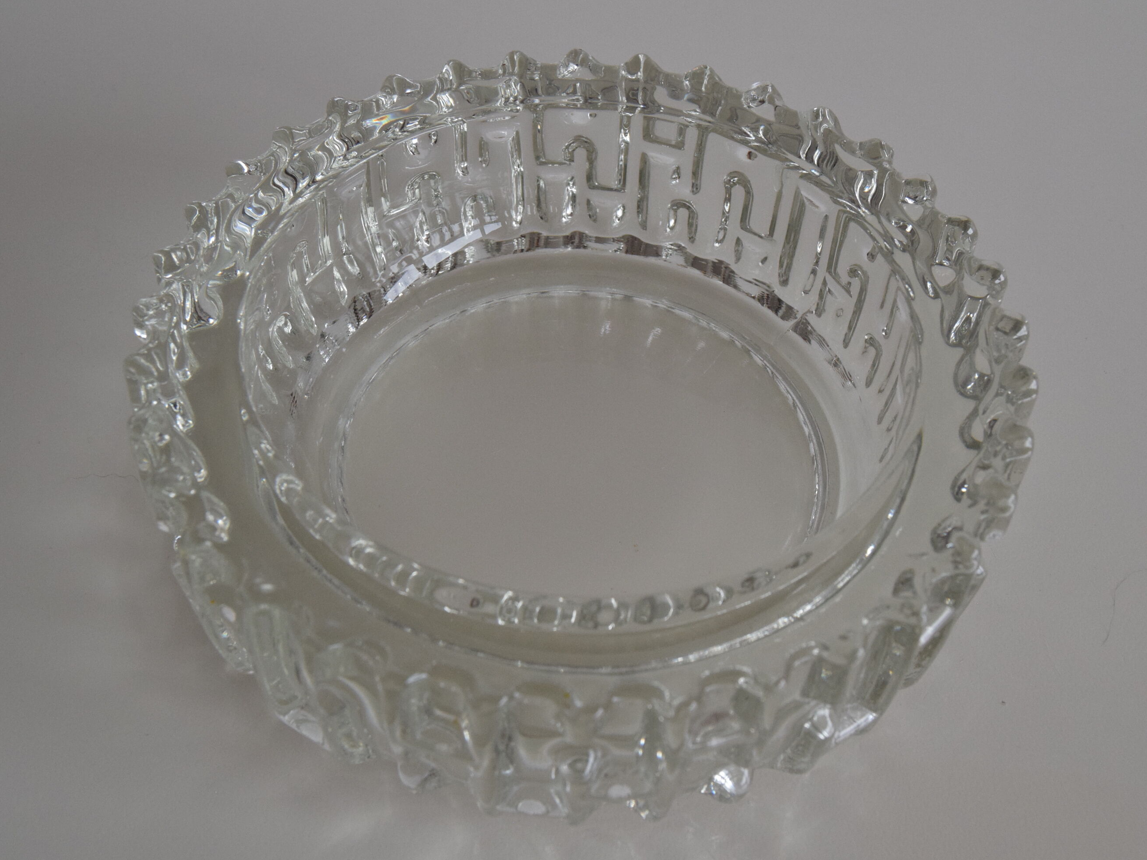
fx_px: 1425
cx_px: 579
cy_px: 432
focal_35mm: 43
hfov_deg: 43.9
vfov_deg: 33.6
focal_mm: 26
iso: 1600
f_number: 8
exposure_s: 1/250
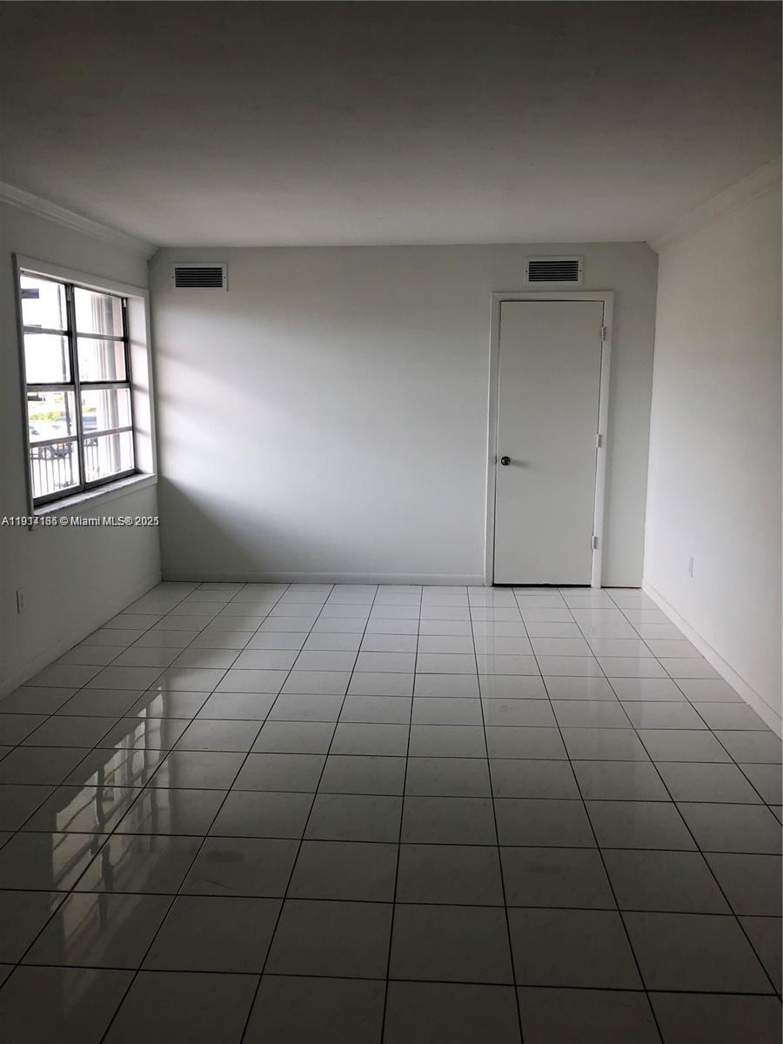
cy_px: 522
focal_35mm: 28
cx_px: 392
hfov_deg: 49.7
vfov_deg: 63.4
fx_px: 844
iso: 25
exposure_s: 1/120
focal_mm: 3.99
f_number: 1.8
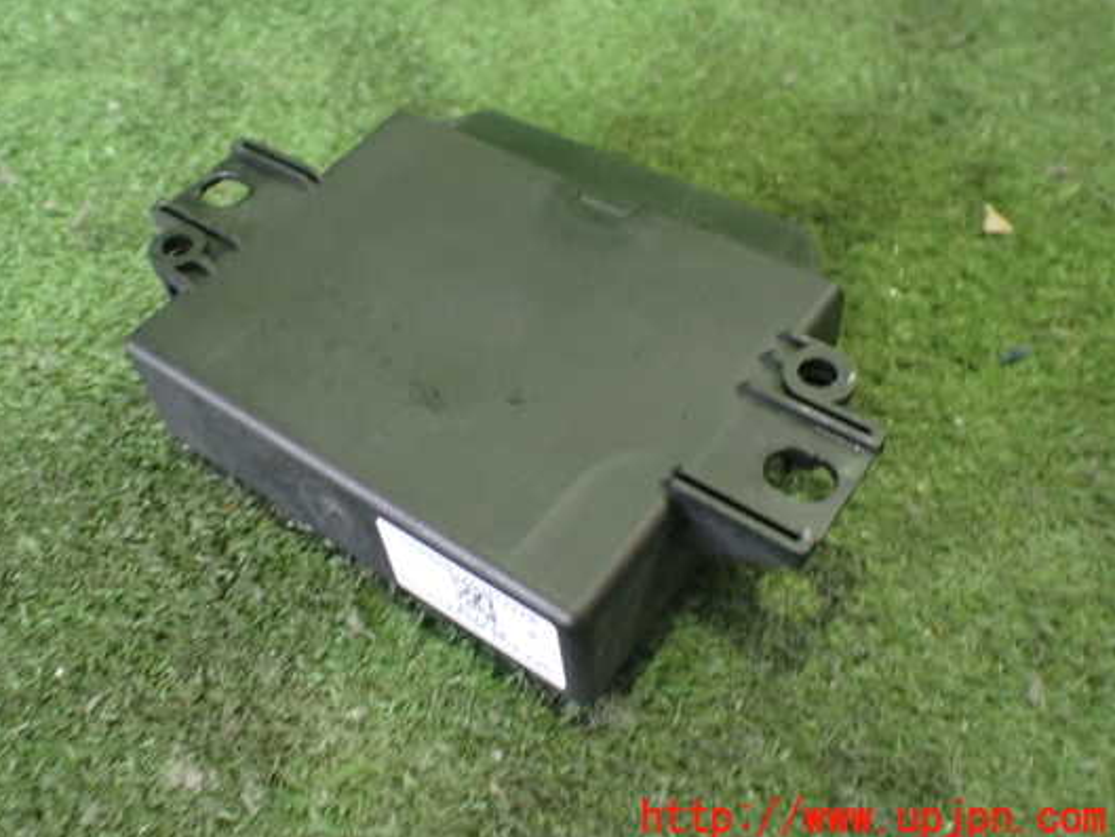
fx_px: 1095
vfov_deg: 41.7
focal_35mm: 34
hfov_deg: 53.8
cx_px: 485
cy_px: 371
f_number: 2.3
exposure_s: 1/30
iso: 800
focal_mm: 5.4
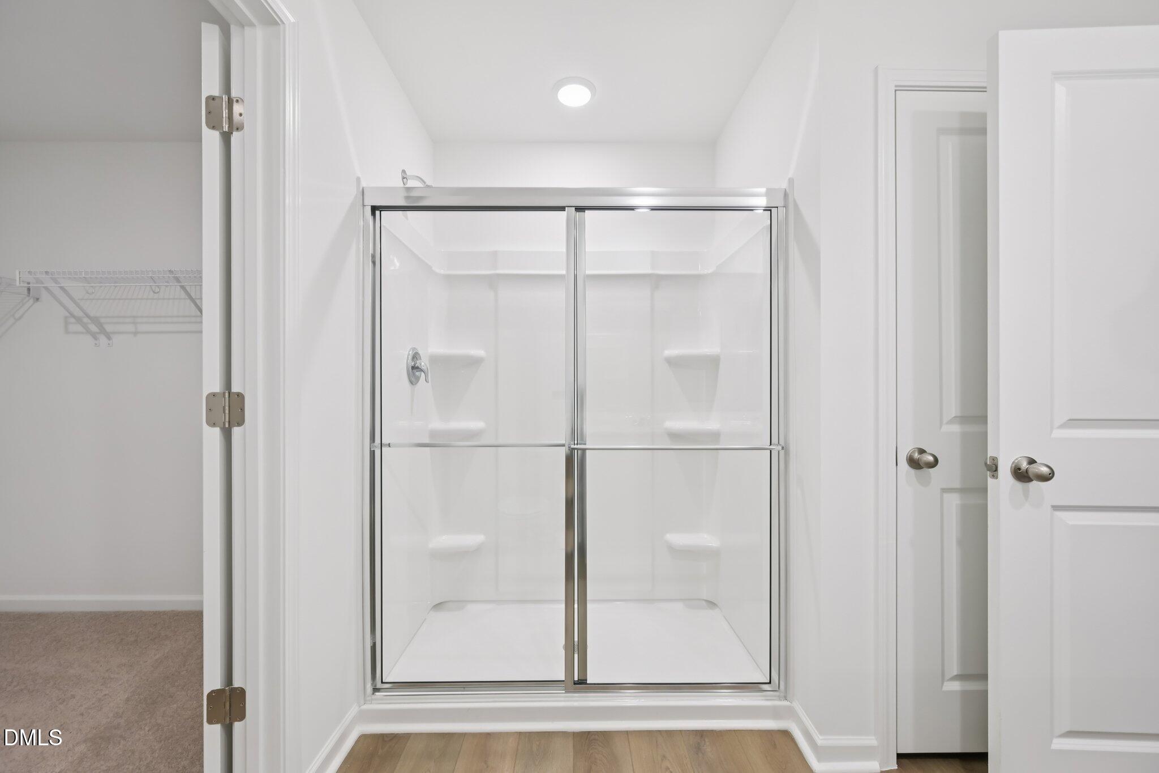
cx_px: 580
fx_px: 451
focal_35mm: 14
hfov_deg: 104.3
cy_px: 386
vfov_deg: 81.2
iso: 250
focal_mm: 14
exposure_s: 1/15
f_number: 8
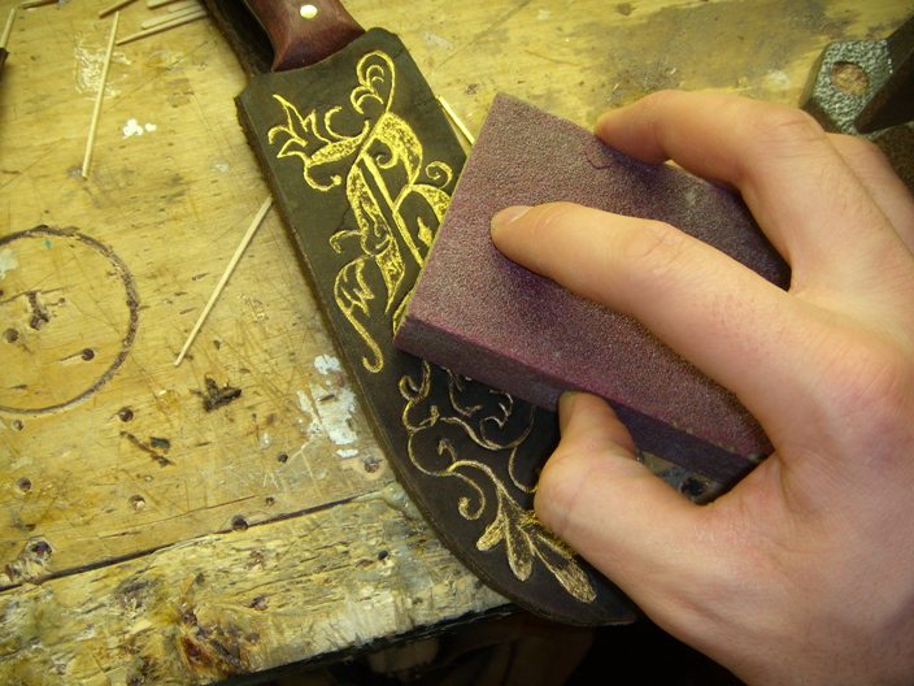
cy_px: 343
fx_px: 1003
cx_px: 457
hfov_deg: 49.0
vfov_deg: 37.7
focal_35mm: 38
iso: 88
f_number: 3.5
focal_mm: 6.4
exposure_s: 1/30.3
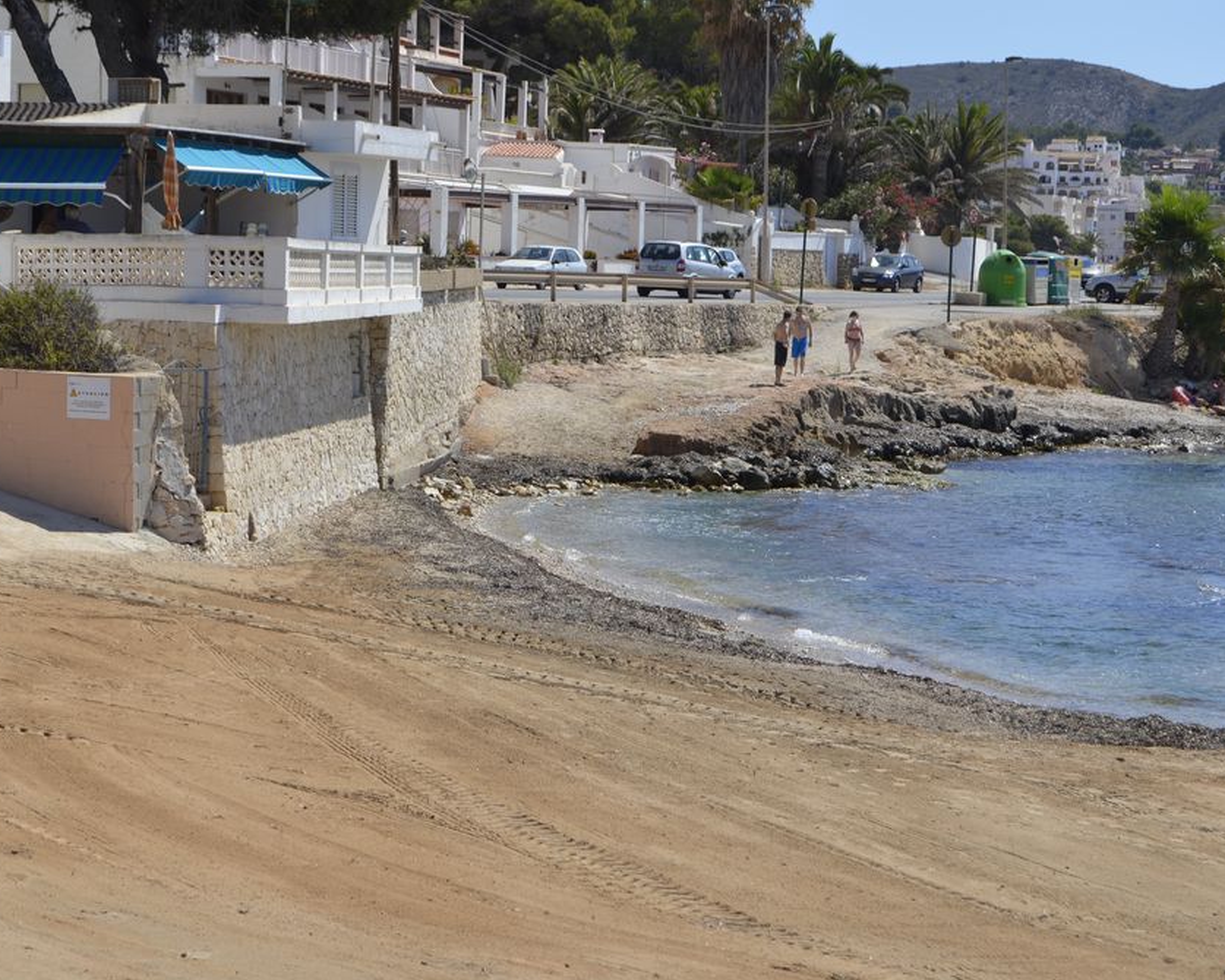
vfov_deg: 16.3
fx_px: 3428
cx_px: 587
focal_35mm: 95
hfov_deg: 20.3
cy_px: 495
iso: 100
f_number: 9
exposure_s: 1/320
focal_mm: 55
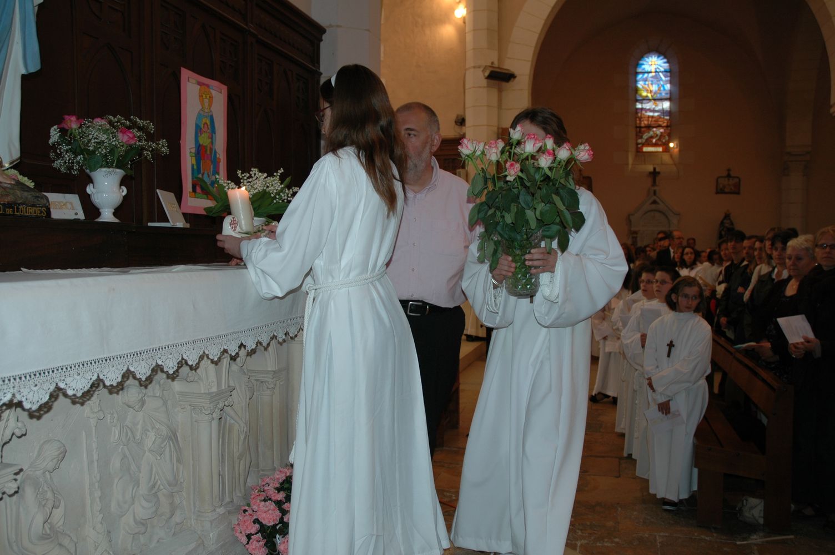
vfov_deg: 39.9
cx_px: 418
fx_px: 765
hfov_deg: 57.3
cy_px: 278
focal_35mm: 33
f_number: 3.8
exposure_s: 1/40
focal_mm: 22
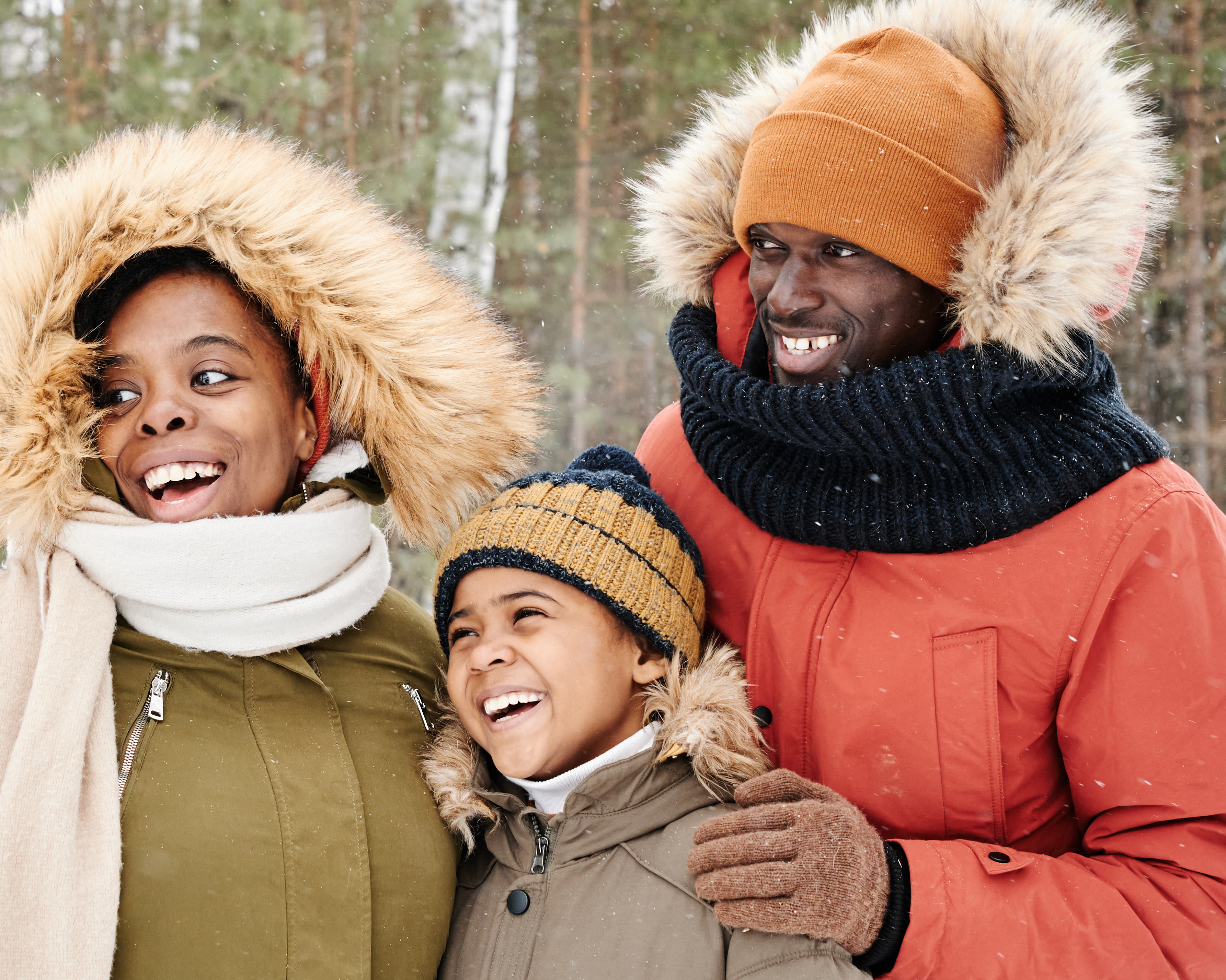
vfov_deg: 18.7
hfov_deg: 23.1
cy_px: 553
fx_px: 2975
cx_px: 308
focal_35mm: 82
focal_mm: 33
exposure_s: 1/320
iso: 400
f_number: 4
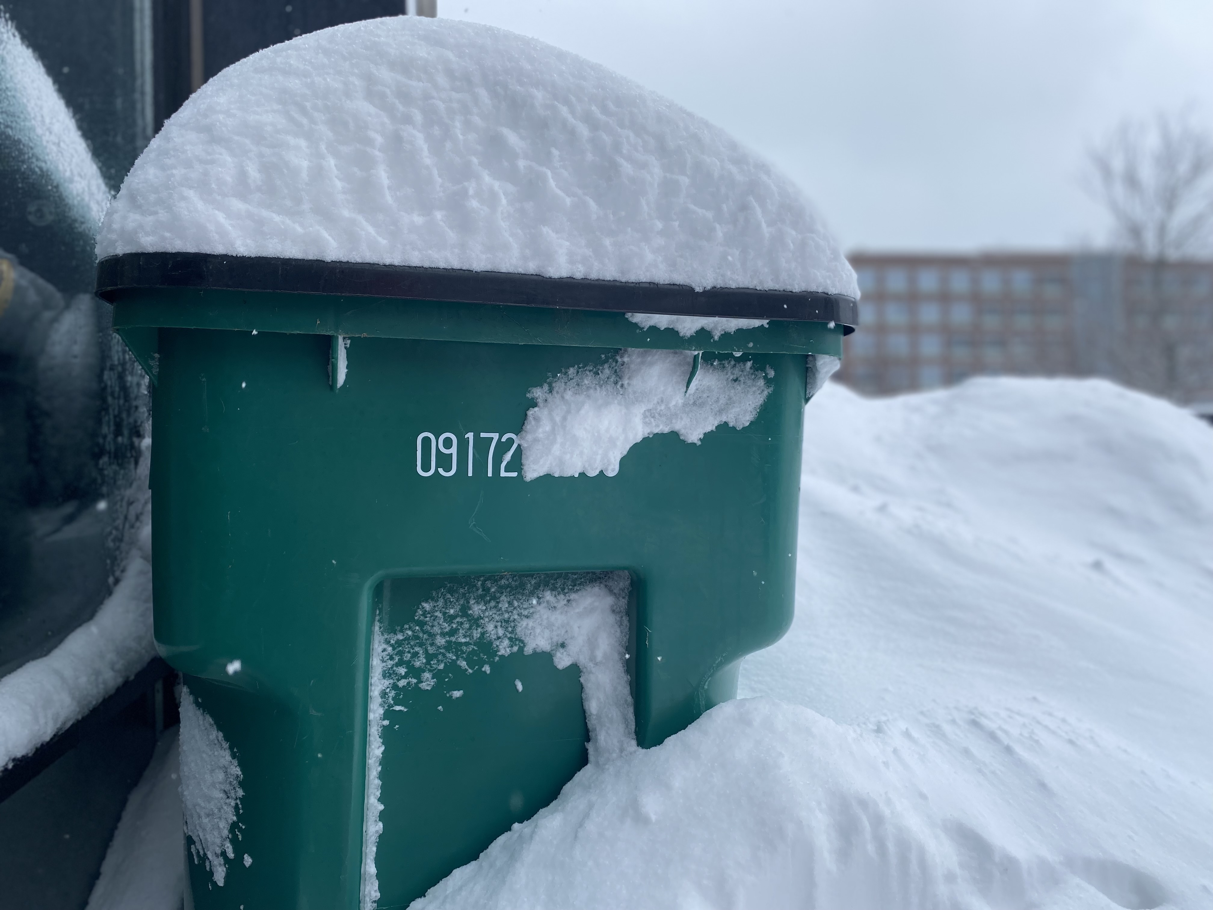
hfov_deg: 67.3
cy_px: 455
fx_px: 911
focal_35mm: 26
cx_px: 606
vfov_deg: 53.1
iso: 32
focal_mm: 4.25
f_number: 1.8
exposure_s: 1/1377
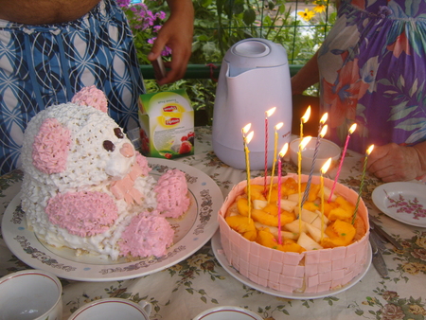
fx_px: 431
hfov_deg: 52.6
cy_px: 160
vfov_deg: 40.7
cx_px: 213
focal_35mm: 35
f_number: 2.8
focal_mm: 7.4
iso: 80
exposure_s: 1/45
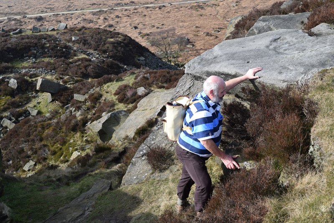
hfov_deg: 53.1
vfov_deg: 36.9
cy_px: 112
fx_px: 334
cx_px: 167
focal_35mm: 36
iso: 200
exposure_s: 1/250
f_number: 8
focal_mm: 24
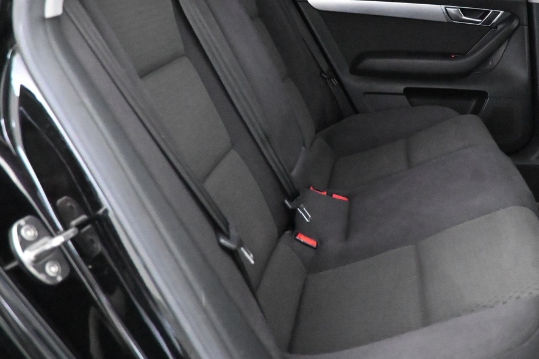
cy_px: 107
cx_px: 409
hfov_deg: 43.0
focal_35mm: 44
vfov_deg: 30.2
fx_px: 659
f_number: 3.5
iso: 12800
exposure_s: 1/60
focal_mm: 16
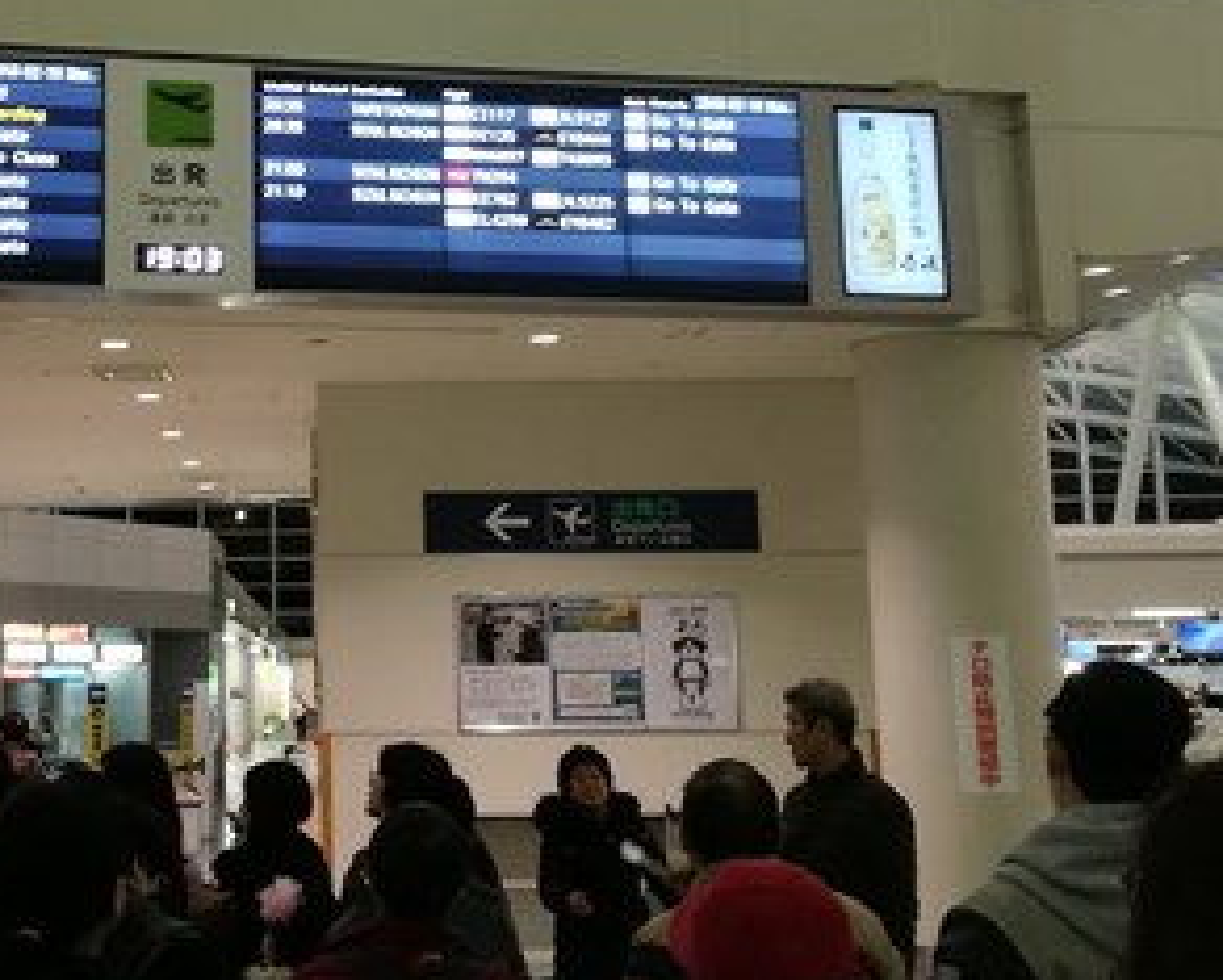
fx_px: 2354
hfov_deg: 28.5
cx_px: 251
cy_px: 205
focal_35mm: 65
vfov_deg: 23.2
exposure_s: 1/30
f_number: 2.2
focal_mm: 4.5
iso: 200
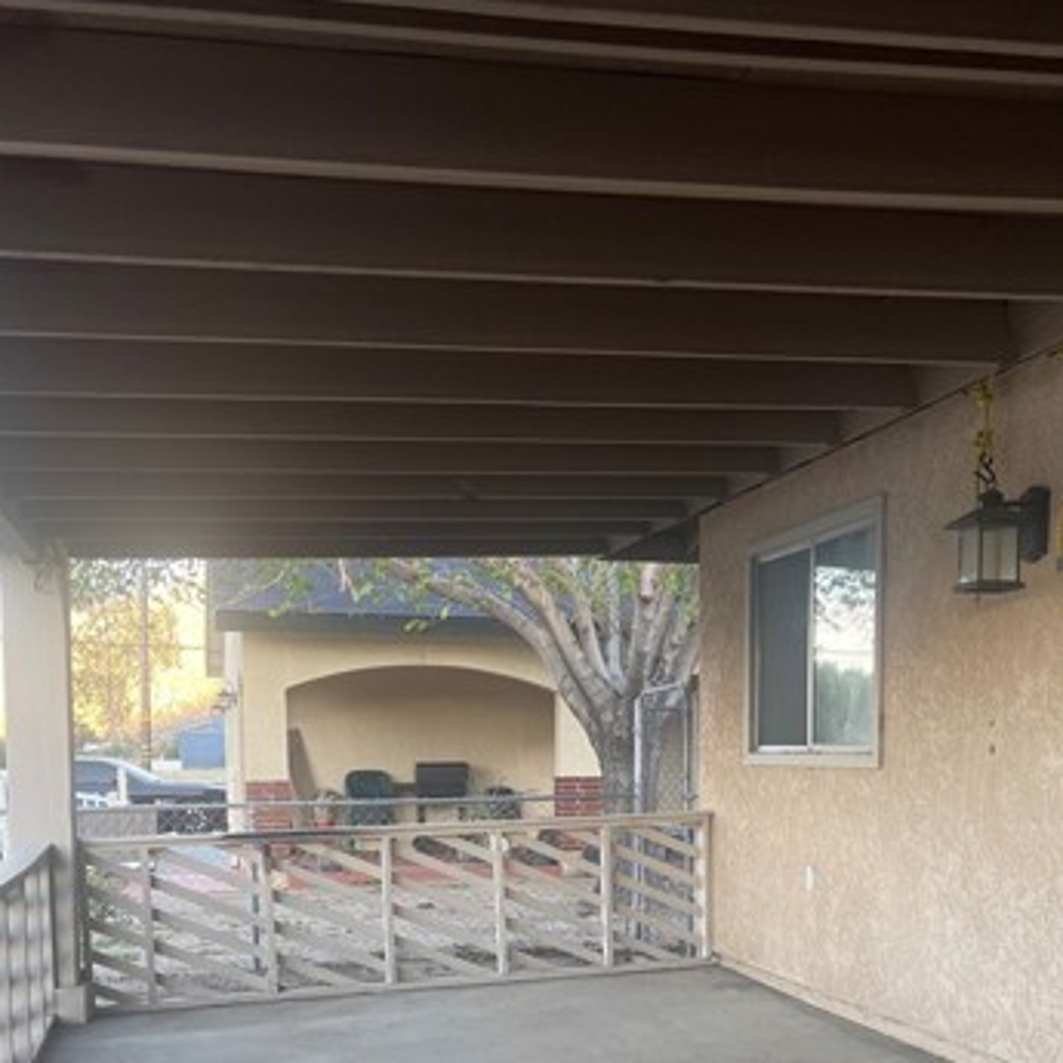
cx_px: 613
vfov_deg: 39.2
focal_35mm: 41
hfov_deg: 40.8
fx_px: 1424
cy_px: 866
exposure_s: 1/121
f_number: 1.6
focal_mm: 5.1
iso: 64
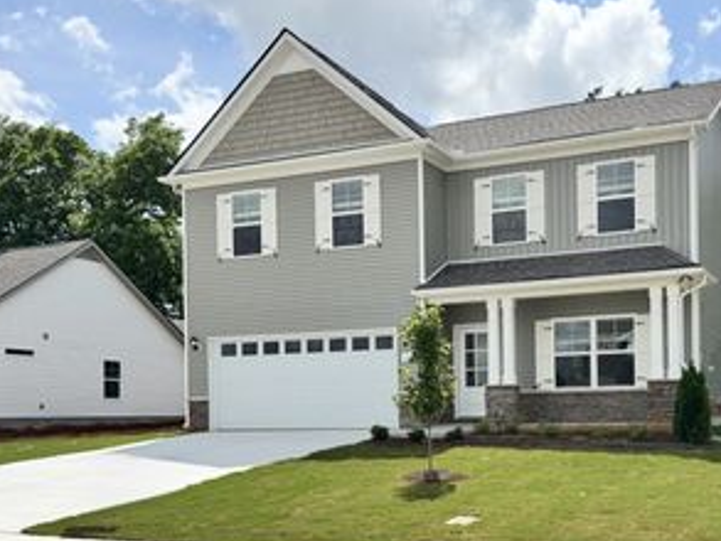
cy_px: 395
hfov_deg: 45.1
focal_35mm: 41
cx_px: 475
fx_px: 854
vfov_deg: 34.5
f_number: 1.78
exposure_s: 1/4950
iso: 80
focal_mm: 6.76
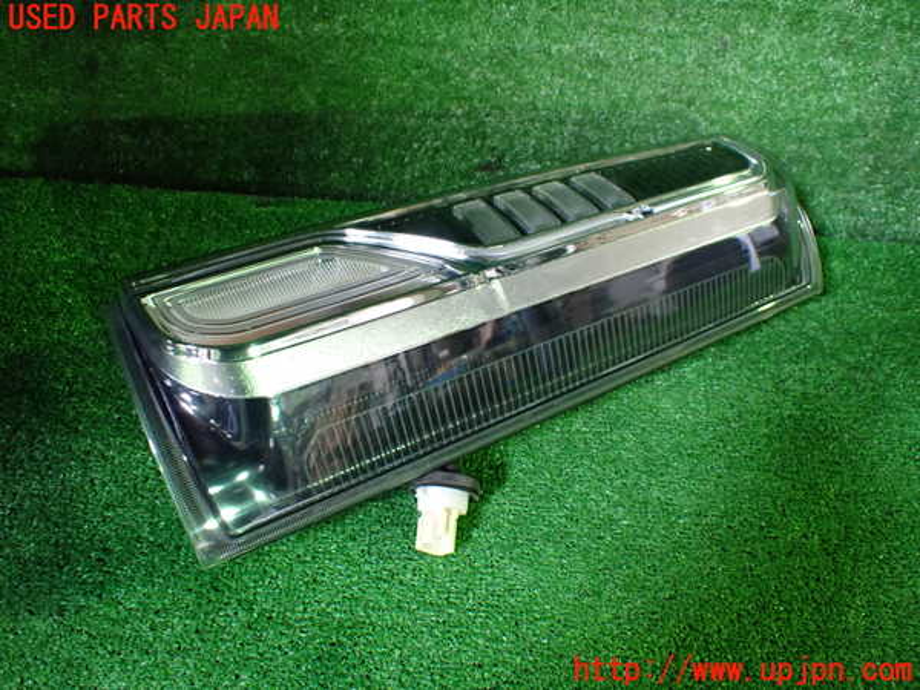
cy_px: 345
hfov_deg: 60.0
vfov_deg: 46.8
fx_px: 797
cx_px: 460
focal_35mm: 30
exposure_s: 1/50
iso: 800
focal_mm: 5.4
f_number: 2.3
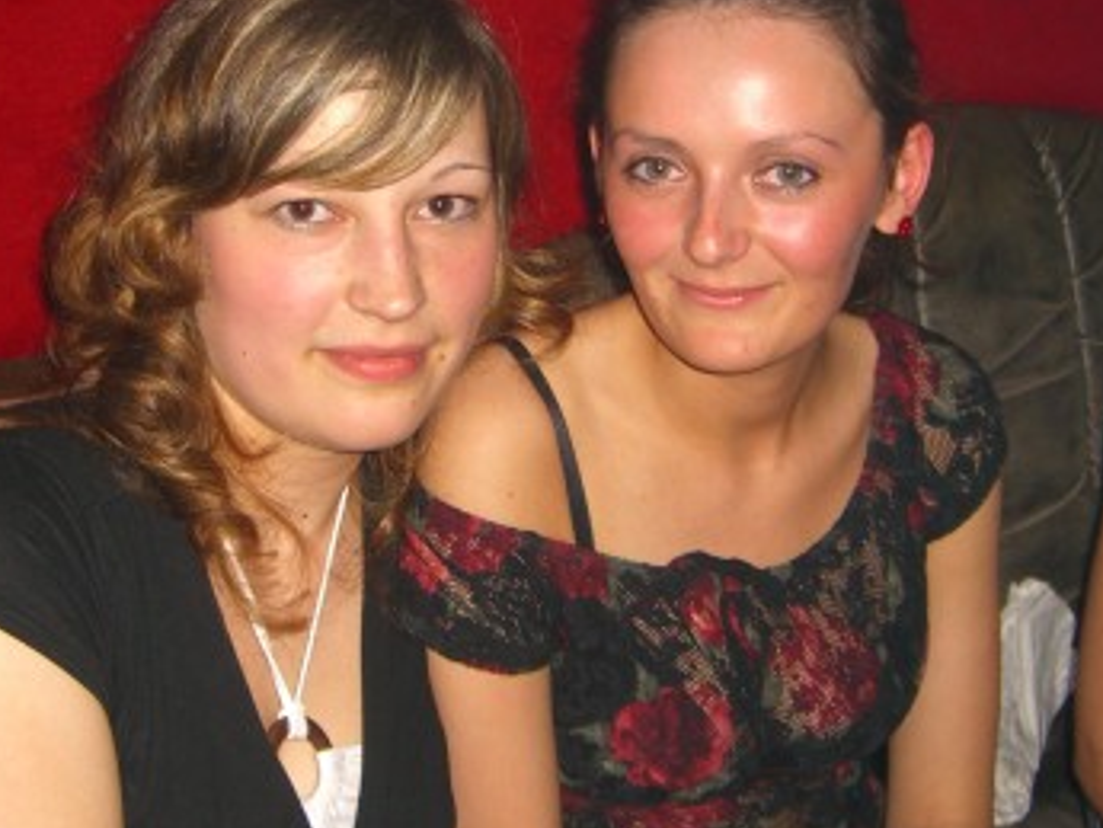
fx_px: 2104
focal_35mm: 66
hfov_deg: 29.4
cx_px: 505
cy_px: 304
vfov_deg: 22.2
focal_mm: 7.9
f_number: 2.8
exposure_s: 1/60
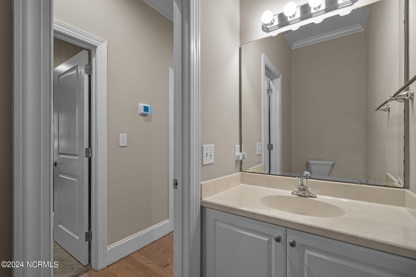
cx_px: 208
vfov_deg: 73.7
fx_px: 185
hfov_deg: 96.7
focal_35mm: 16
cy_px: 138
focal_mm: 16
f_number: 4
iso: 400
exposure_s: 1/30
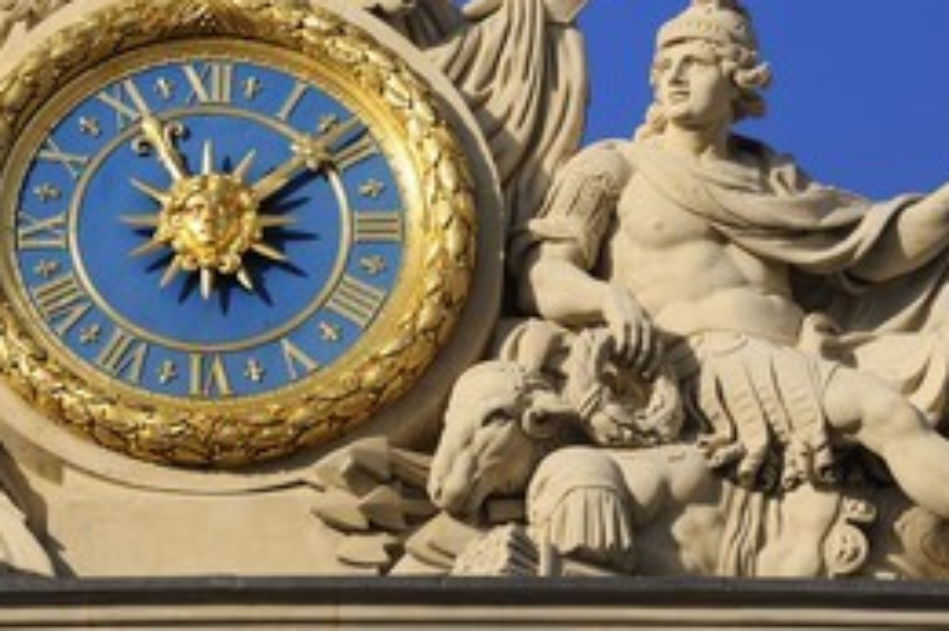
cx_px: 215
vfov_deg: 4.2
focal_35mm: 323
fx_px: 8509
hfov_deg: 6.4
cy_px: 197
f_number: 11
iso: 200
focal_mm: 200
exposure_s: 1/400
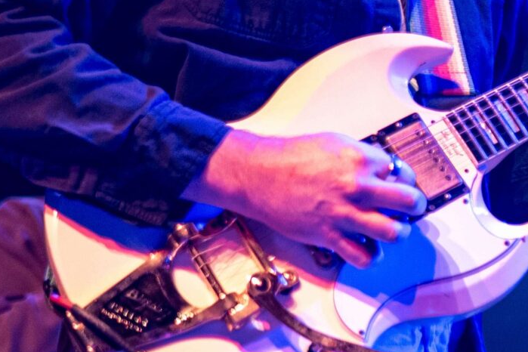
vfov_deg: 7.5
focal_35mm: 183
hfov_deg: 11.1
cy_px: 34
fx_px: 2684
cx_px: 588
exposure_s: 1/200
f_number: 1.8
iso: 2500
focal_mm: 50
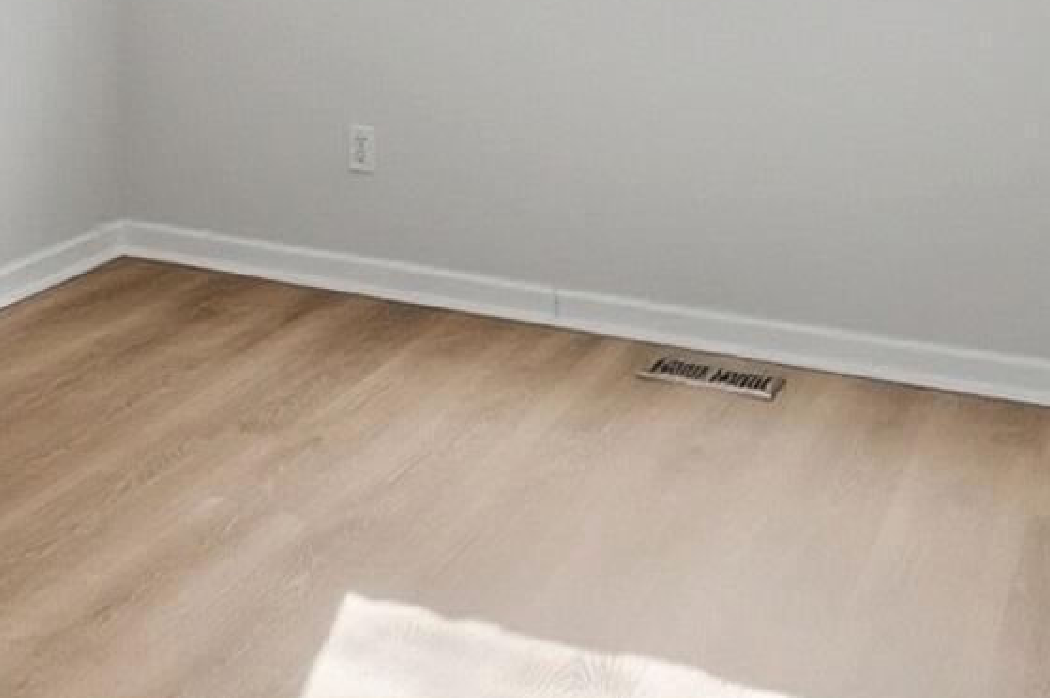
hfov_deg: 35.8
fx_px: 1574
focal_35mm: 54
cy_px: -220
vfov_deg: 22.3
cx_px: 223
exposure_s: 1/1250
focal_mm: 10
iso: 100
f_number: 4
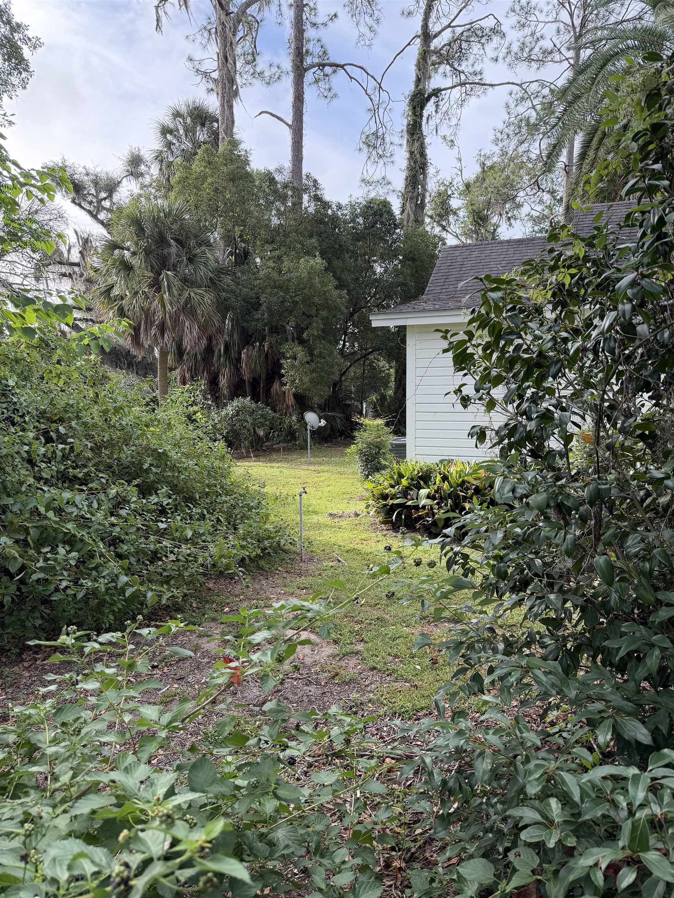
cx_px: 337
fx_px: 623
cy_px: 449
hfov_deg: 56.8
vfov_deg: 71.6
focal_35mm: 24
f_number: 1.78
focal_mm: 6.76
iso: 100
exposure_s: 1/750
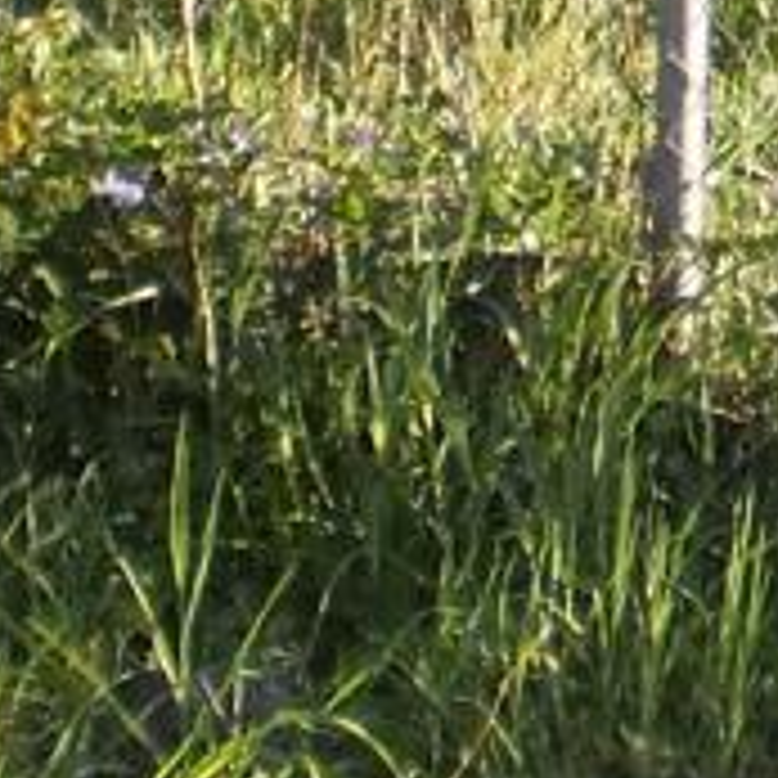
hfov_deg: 6.3
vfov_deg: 6.2
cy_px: -780
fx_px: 7018
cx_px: 1084
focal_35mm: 276
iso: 100
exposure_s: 1/250
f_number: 3.1
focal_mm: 6.3
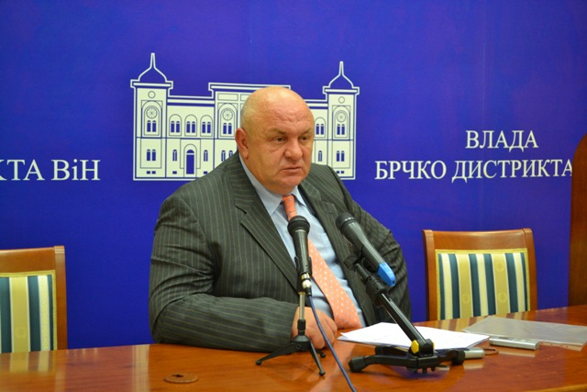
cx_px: 294
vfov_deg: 22.6
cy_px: 196
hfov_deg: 33.4
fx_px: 978
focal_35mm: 60
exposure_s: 1/60
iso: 2000
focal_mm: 40
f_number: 5.3
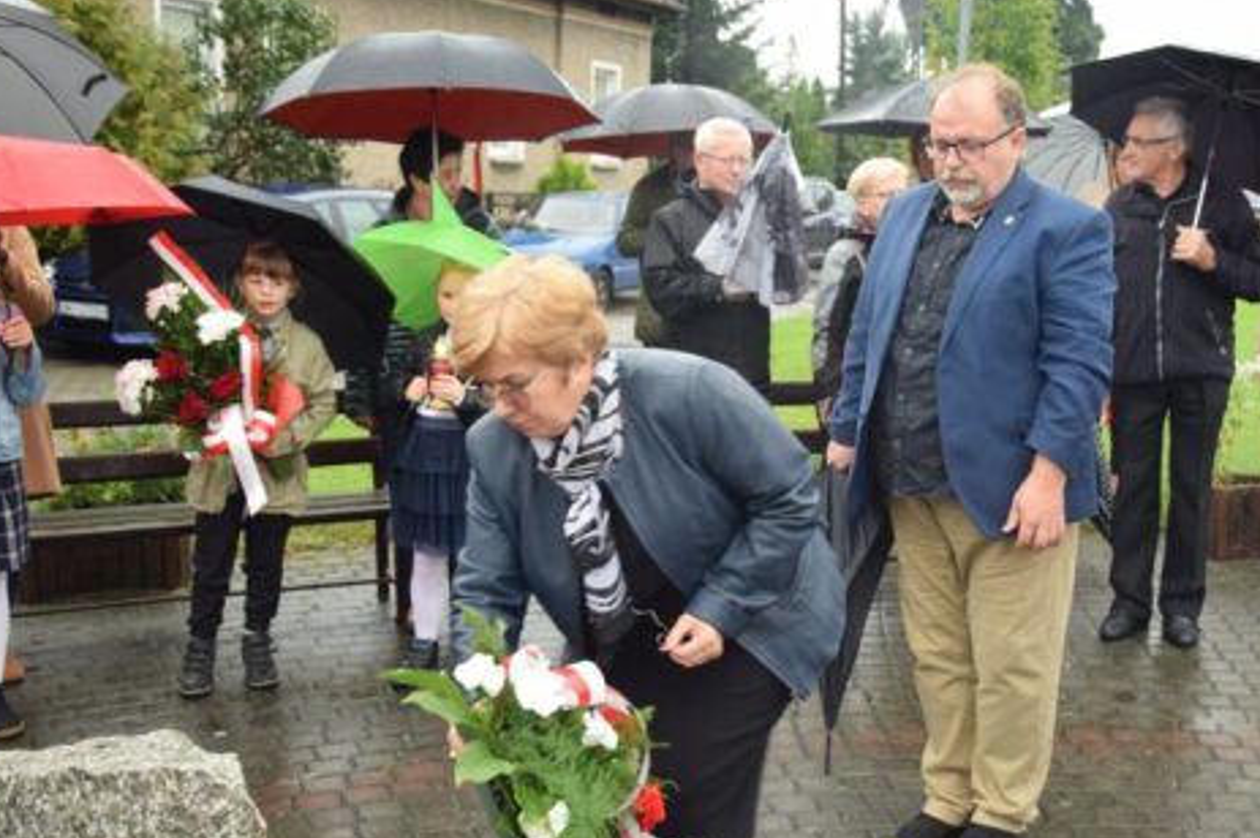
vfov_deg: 27.7
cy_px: 438
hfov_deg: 40.4
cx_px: 778
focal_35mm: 49
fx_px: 1701
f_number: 5
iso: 400
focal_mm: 25
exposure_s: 1/100
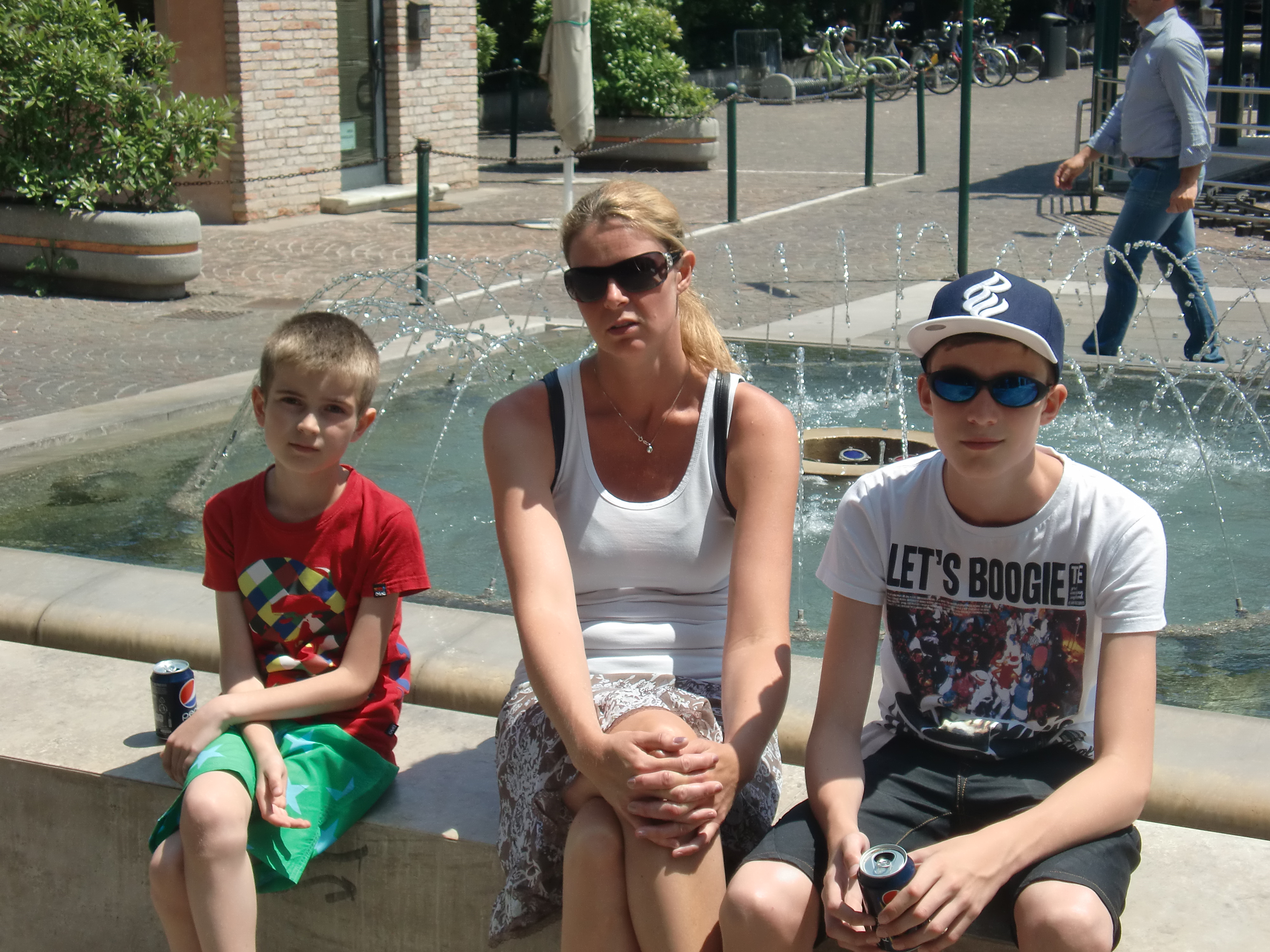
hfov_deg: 31.2
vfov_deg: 23.7
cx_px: 635
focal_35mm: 62
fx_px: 2275
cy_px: 476
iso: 64
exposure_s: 1/640
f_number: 4.3
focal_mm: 11.16
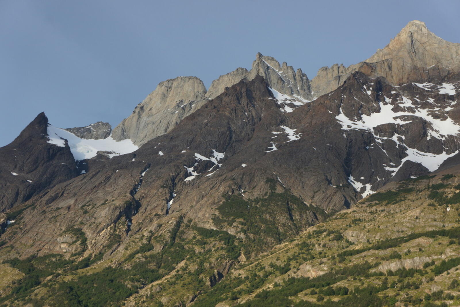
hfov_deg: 35.1
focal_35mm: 57
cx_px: 230
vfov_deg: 23.8
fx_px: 728
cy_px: 154
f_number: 6.3
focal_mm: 38
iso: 100
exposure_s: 1/160
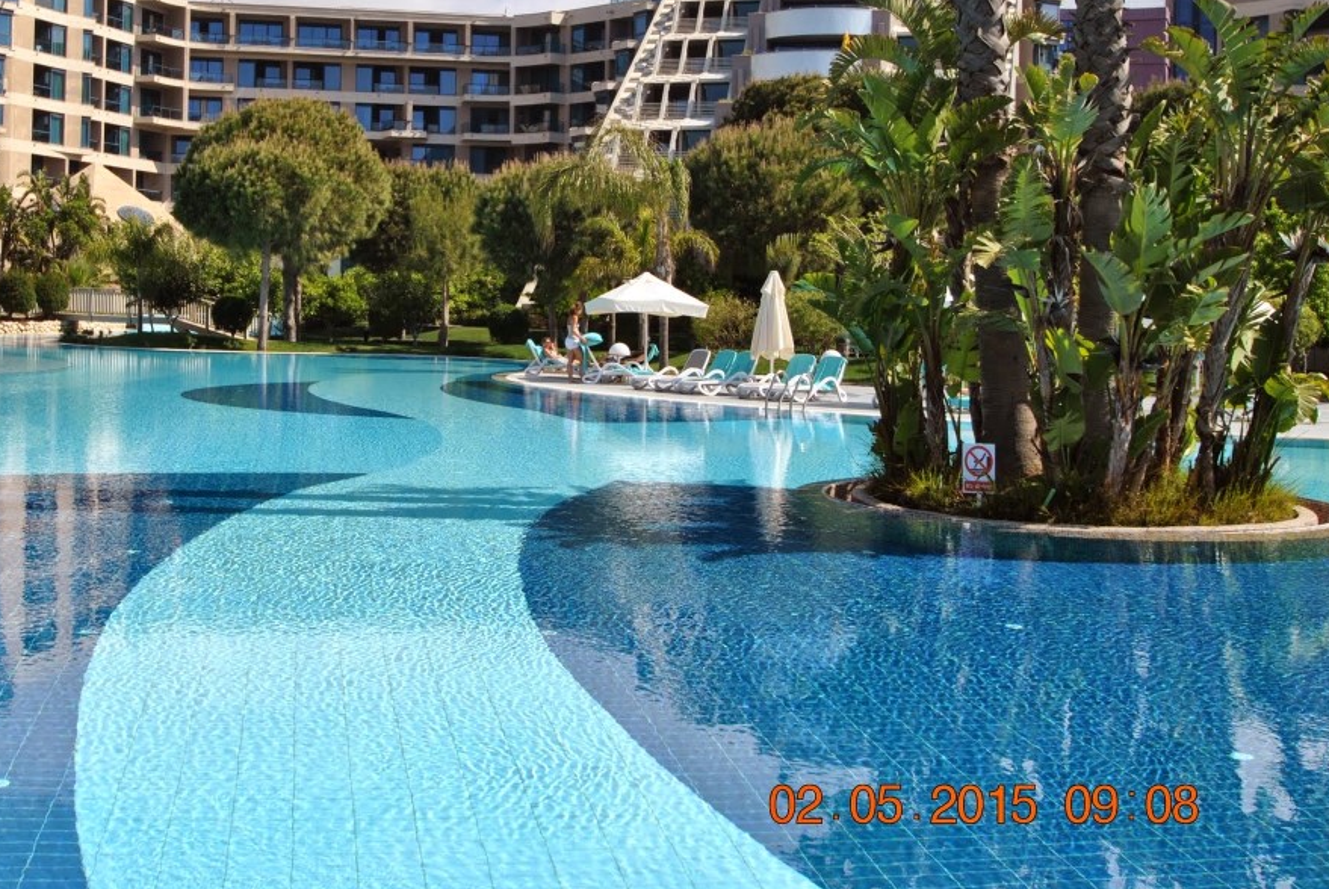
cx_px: 497
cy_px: 311
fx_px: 1737
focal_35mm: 47
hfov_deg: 41.6
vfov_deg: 28.6
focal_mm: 24
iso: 100
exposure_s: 1/250
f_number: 8
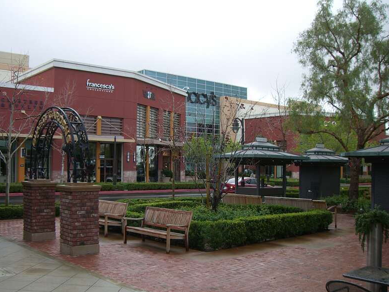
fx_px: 438
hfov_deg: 47.8
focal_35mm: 39
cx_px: 190
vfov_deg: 36.8
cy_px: 149
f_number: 2.7
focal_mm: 6.2
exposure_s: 1/320
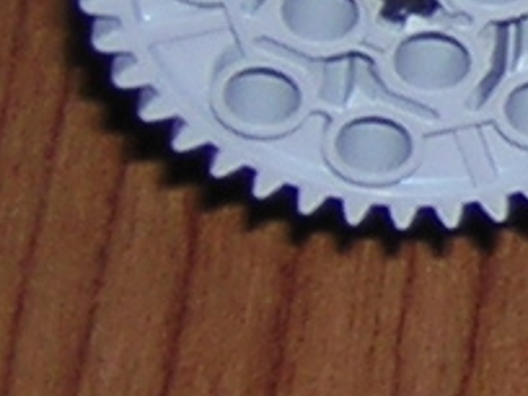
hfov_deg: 4.3
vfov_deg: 3.3
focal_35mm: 455
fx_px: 6940
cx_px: 1103
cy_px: -259
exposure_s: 1/60.1
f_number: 3.3
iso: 100
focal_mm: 7.6
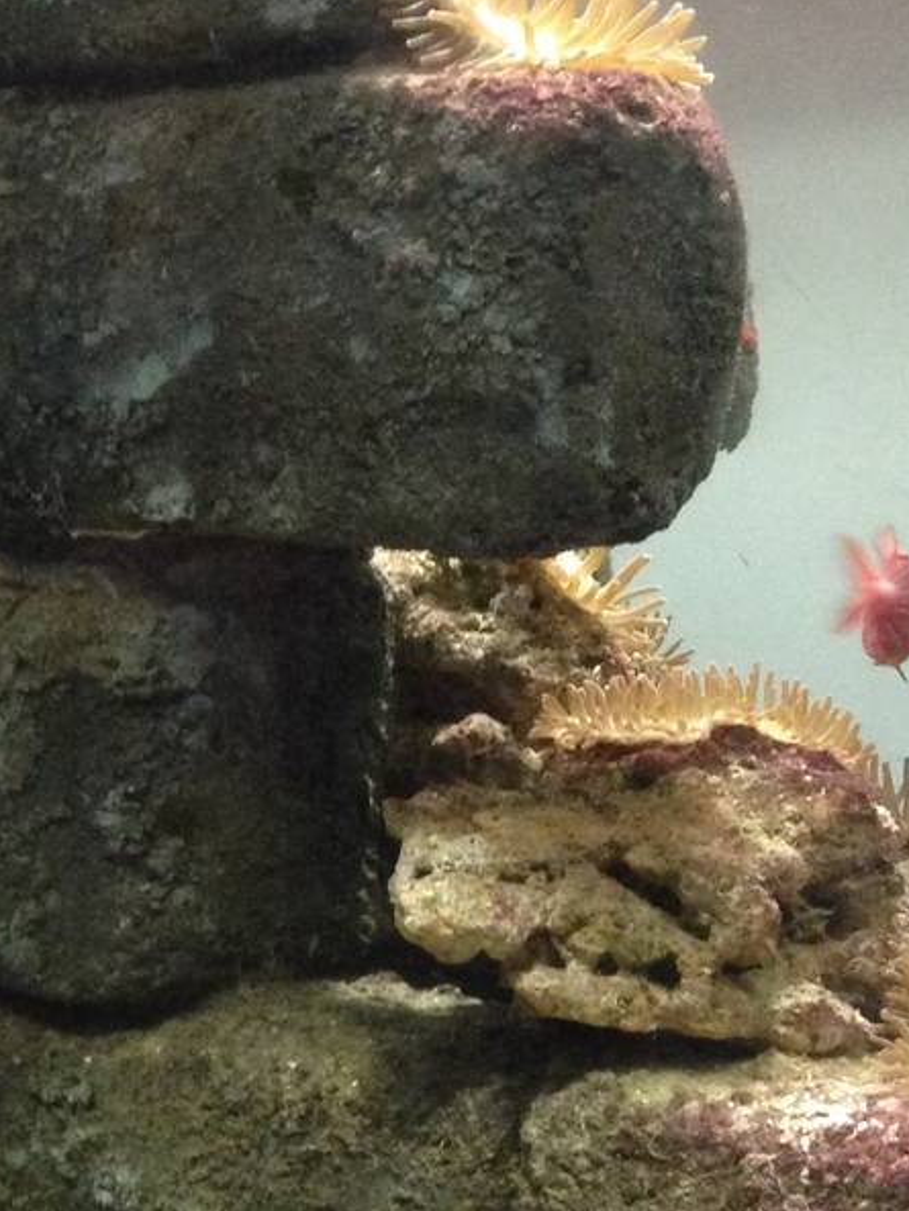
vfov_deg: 21.9
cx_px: 290
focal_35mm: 89
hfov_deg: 16.6
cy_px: 435
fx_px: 3115
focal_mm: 4.12
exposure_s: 1/17
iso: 400
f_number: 2.4
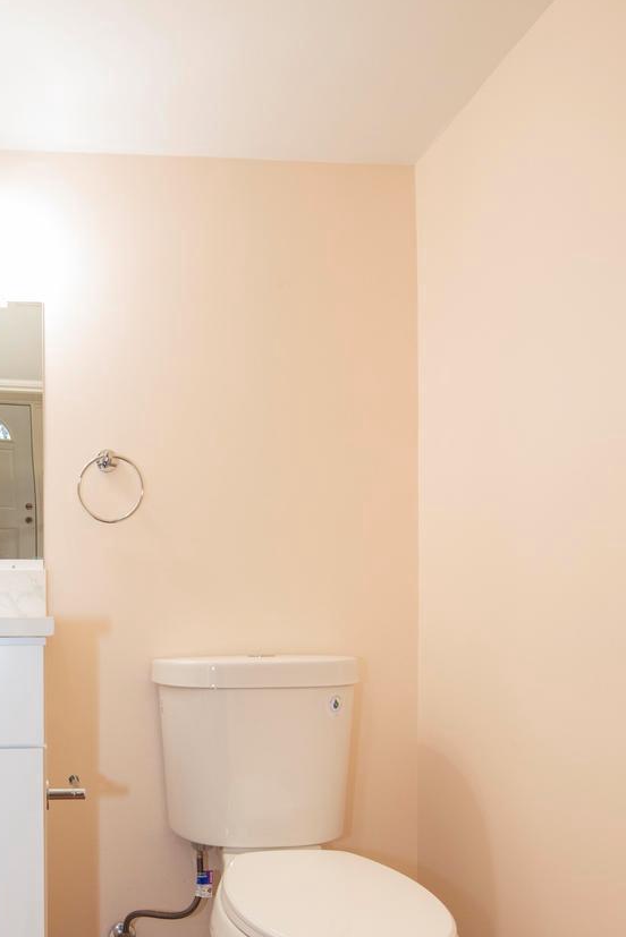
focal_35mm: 26
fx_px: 678
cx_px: 82
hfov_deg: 45.7
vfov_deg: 66.9
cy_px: 647
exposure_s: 1/100
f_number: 5.6
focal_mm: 14
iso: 2500
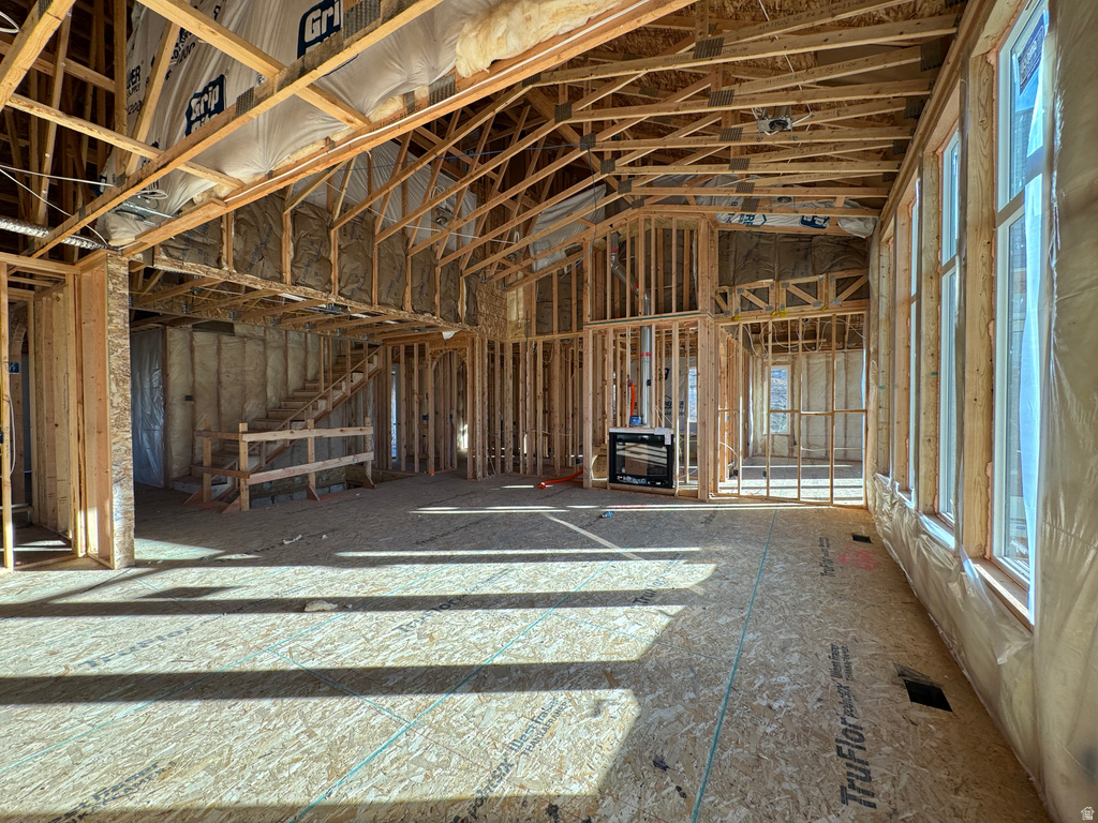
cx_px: 549
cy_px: 412
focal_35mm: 14
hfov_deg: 102.1
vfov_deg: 85.7
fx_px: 444
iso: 40
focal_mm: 2.22
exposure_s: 1/118
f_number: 2.2
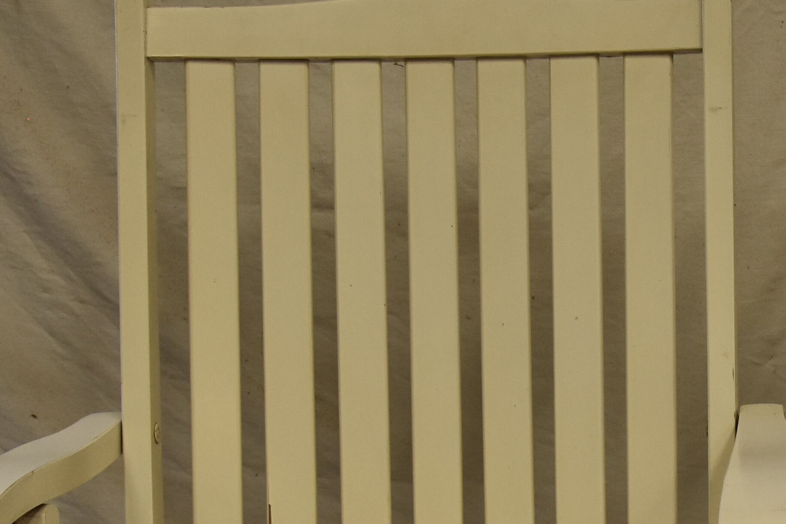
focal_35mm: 123
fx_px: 2677
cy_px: 596
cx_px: 833
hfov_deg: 16.3
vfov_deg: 11.0
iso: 800
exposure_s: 1/100
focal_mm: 25
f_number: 5
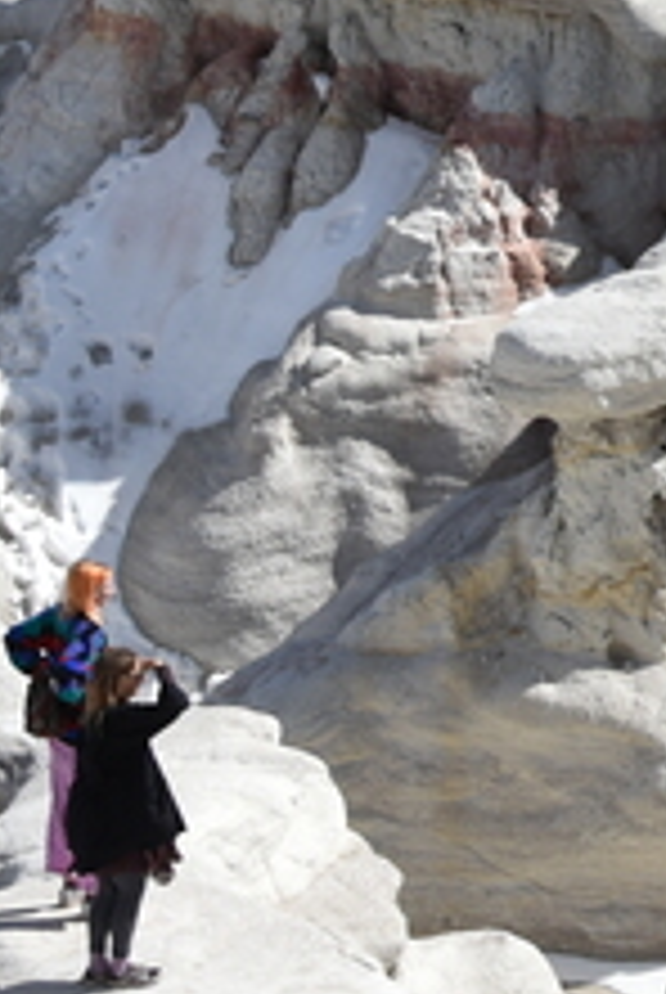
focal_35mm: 324
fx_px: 8962
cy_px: -337
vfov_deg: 6.3
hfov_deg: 4.1
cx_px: 1778
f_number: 9
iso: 100
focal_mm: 56
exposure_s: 1/320
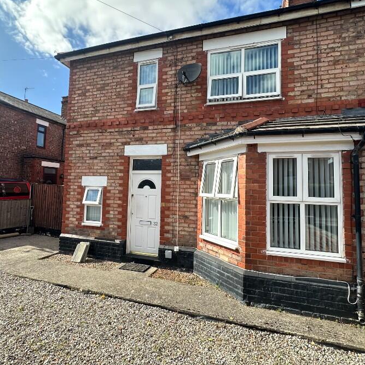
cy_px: 174
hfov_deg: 77.6
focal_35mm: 19
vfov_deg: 77.6
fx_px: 227
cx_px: 175
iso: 40
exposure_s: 1/940
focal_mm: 2.22
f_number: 2.2
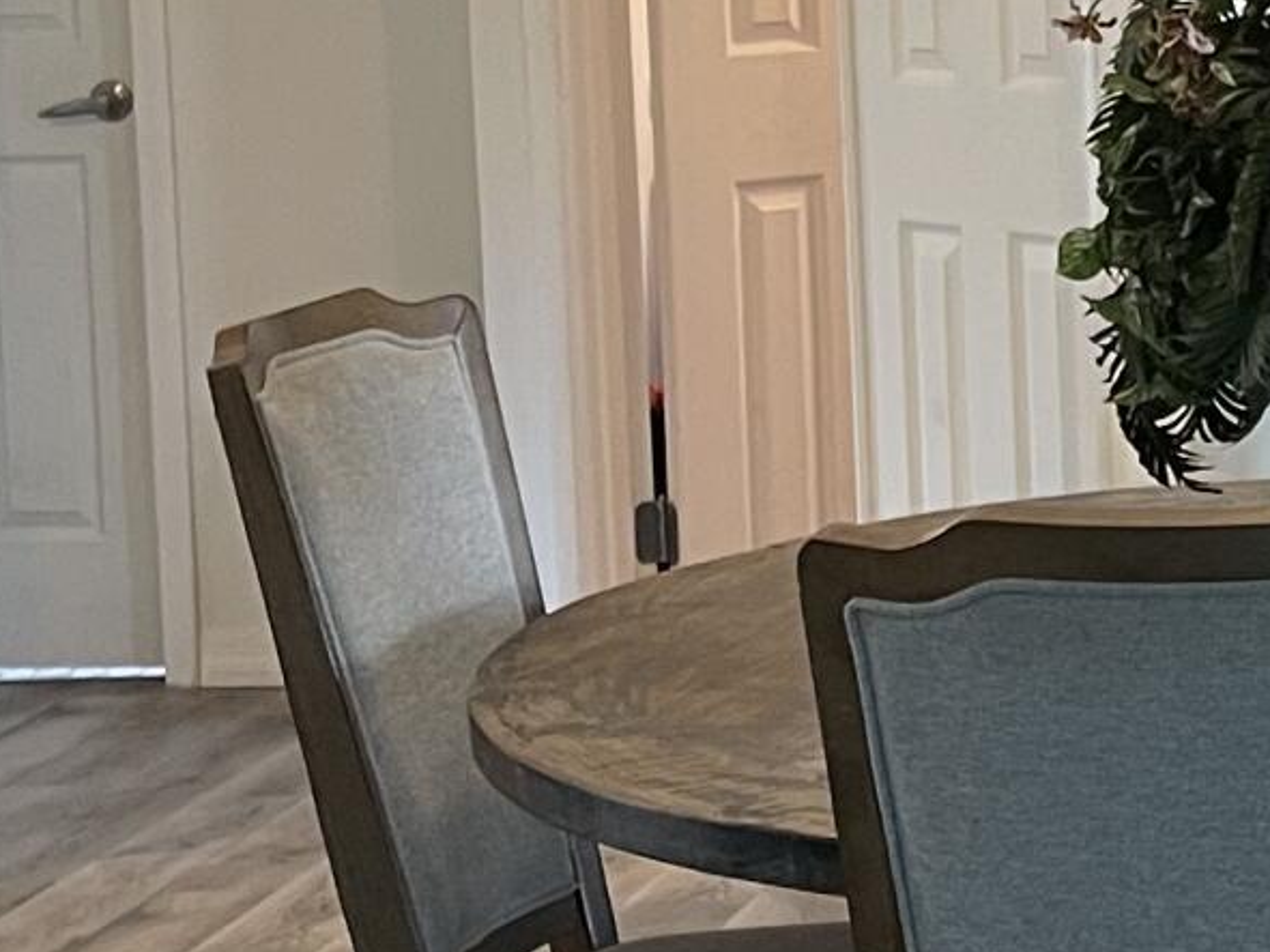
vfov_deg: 11.6
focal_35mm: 127
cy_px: 163
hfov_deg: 15.1
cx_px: 1420
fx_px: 4658
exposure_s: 1/60
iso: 160
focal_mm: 5.1
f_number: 1.6
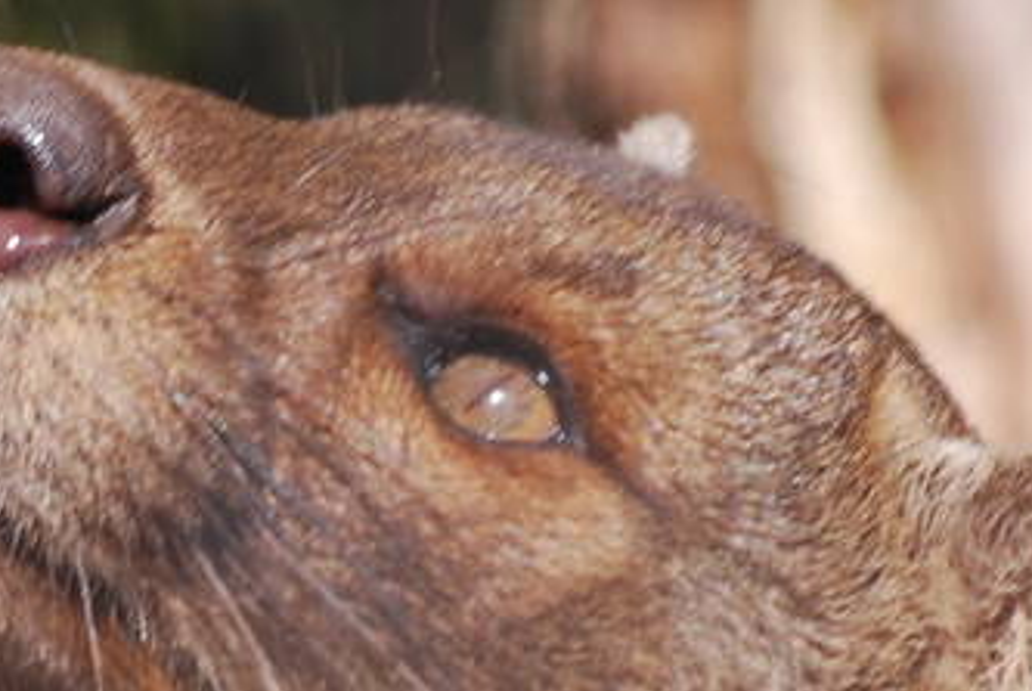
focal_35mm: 1406
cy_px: 516
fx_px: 40370
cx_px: 77
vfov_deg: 1.0
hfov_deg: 1.5
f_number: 5
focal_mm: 195
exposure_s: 1/640
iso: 200
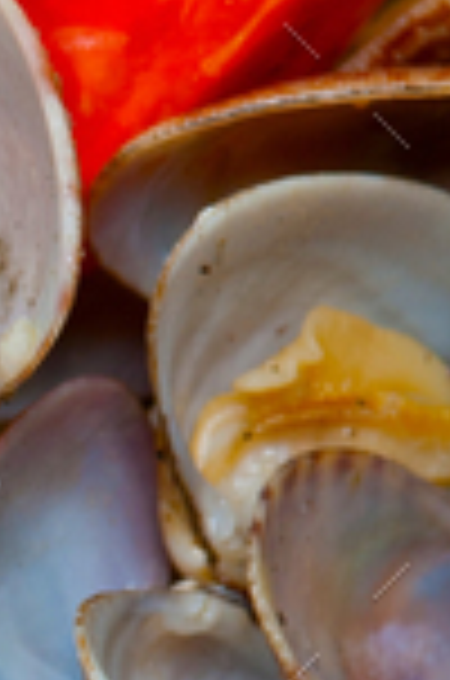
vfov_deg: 3.3
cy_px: 1002
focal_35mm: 618
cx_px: -756
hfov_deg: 2.2
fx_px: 11640
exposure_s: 1/200
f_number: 11
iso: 200
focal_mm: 105
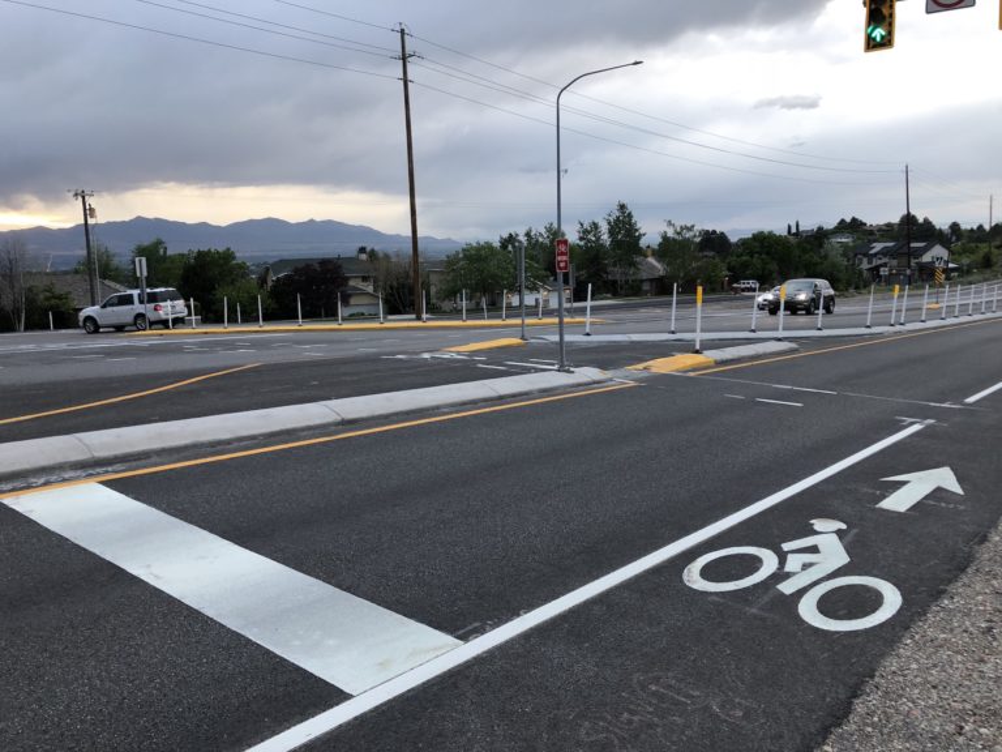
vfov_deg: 49.7
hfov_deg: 63.4
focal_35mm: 28
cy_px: 376
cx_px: 501
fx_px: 810
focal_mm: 3.99
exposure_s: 1/40
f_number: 1.8
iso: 25
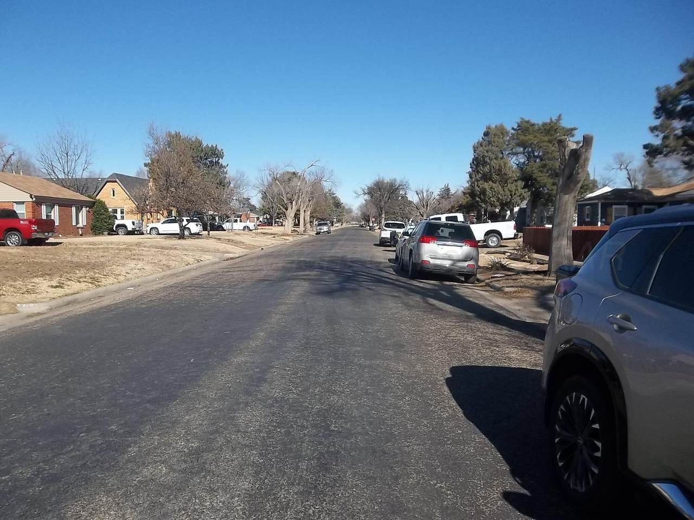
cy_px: 260
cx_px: 347
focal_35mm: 27
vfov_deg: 51.4
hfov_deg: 65.3
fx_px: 541
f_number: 8.9
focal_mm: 4.9
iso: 80
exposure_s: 1/200
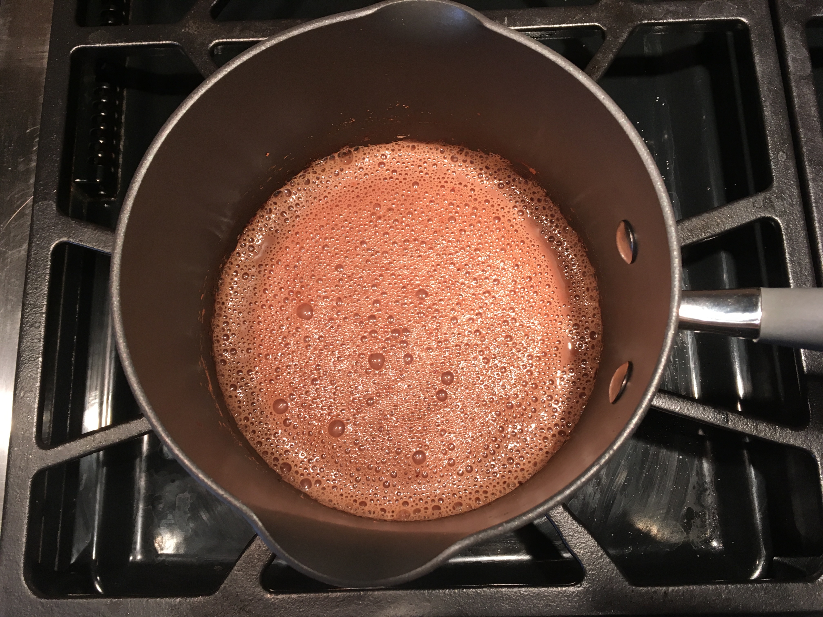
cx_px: 412
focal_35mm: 29
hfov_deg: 61.7
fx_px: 689
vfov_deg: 48.2
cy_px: 308
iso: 50
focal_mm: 4.15
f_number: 2.2
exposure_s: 1/30
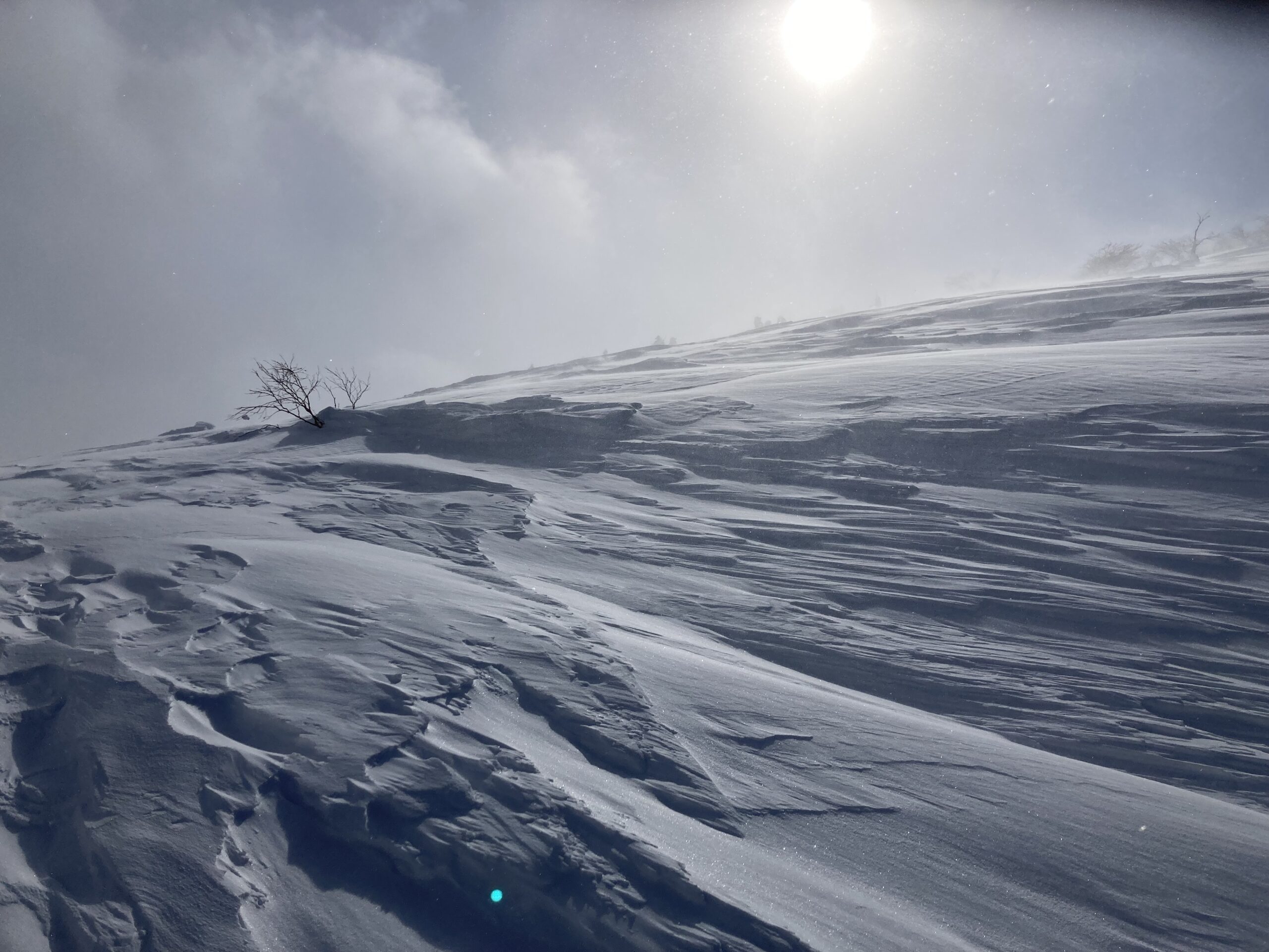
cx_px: 634
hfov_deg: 63.4
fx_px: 1026
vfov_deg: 49.7
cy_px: 476
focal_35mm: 28
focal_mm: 3.99
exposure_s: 1/24390
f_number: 1.8
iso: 32
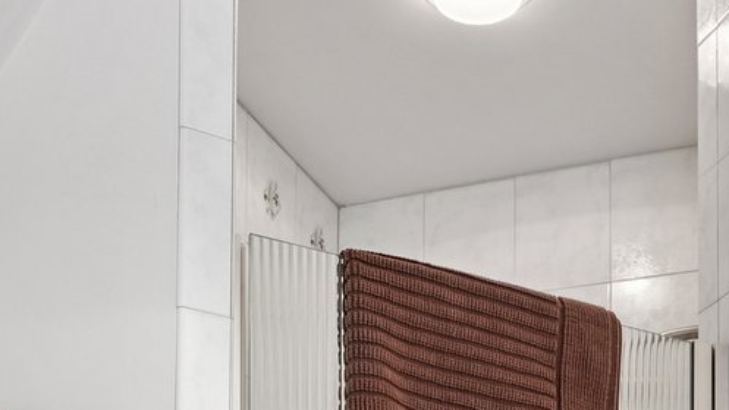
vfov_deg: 13.9
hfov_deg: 29.5
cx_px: 491
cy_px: 857
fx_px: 1376
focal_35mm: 71
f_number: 6.3
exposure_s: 1/8
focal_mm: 16.5
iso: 320
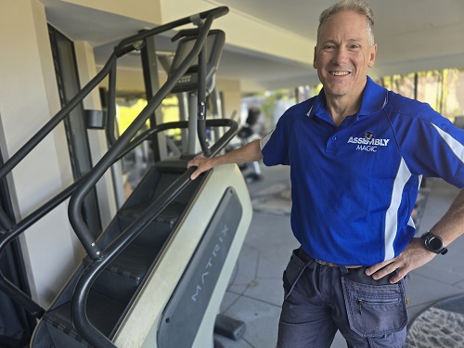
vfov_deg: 58.9
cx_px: 232
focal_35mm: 23
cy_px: 174
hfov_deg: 73.9
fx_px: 308
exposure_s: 1/100
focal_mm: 6.3
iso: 50
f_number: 1.7
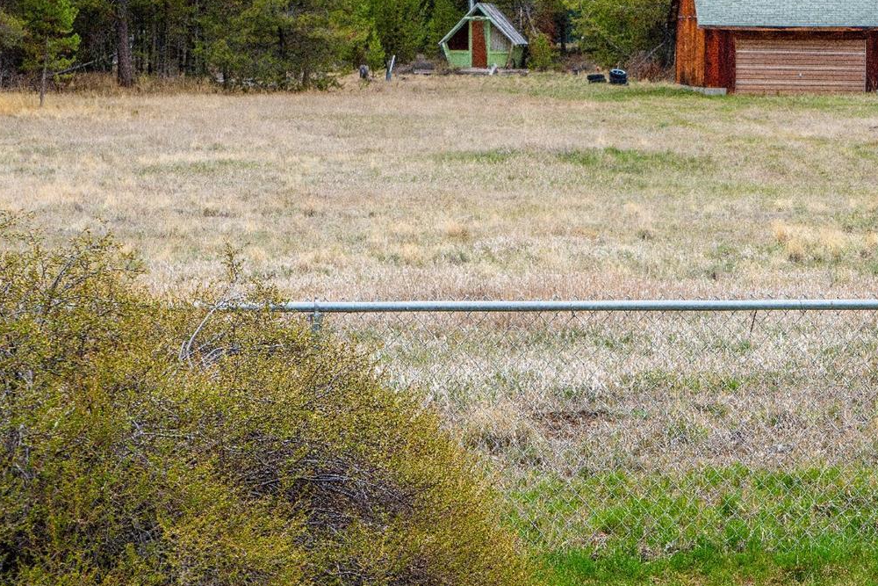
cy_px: 193
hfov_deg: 16.5
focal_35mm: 124
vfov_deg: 11.1
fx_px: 3018
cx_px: 622
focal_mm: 55
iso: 640
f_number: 10
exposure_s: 1/160
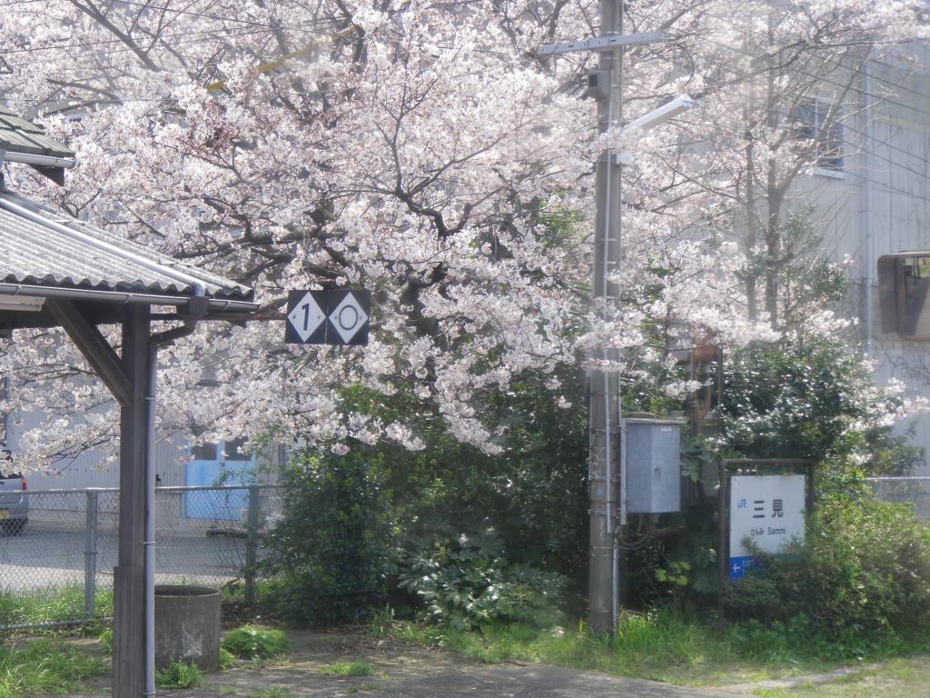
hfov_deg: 26.7
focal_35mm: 73
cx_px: 465
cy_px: 349
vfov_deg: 20.2
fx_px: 1961
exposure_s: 1/160
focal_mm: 13
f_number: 4.3
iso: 64
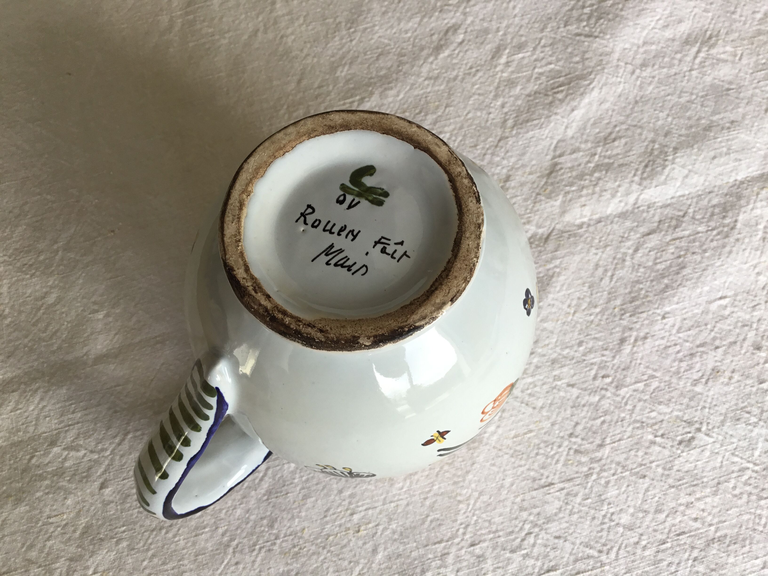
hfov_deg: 58.4
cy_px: 288
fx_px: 688
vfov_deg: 45.4
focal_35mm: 31
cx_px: 384
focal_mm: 3.3
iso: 32
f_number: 2.4
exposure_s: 1/50
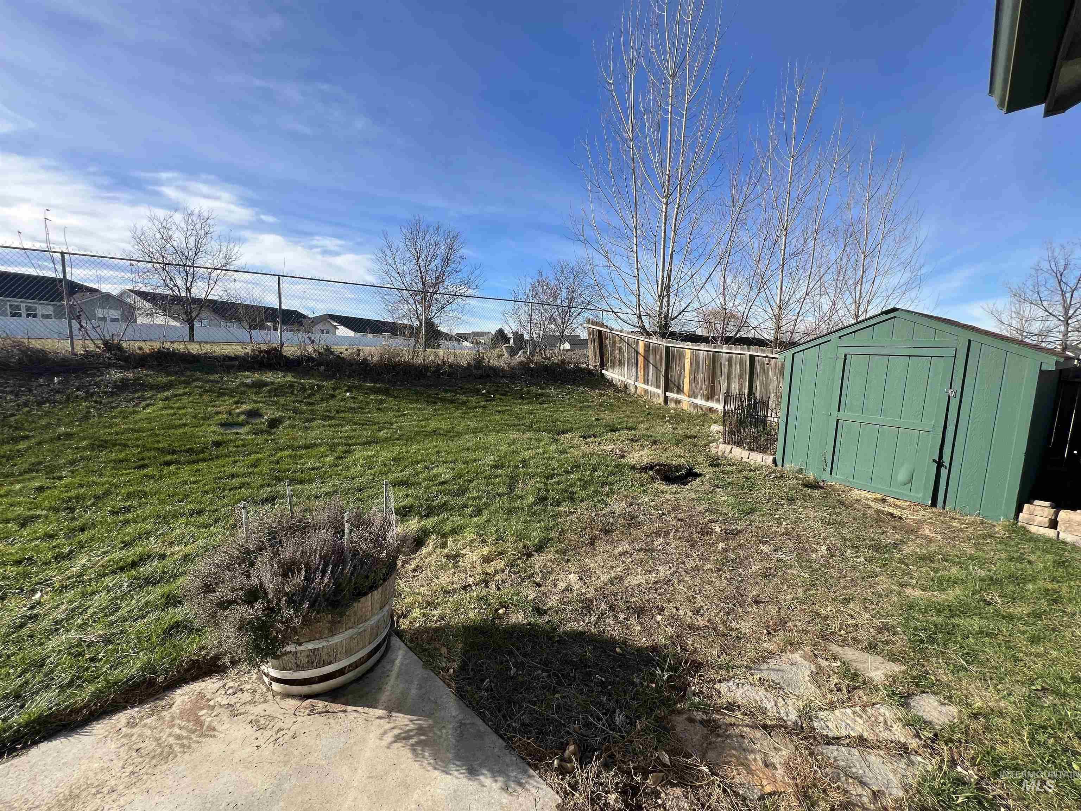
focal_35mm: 13
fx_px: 406
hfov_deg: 106.2
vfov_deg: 89.9
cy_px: 406
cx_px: 540
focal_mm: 1.57
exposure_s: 1/1054
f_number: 1.8
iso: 32
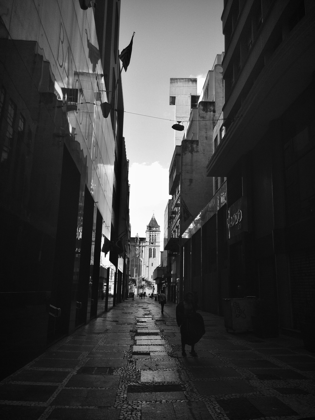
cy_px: 210
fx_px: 352
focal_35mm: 29
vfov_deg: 61.7
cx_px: 158
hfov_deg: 48.2
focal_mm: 4.15
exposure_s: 1/383
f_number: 2.2
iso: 32
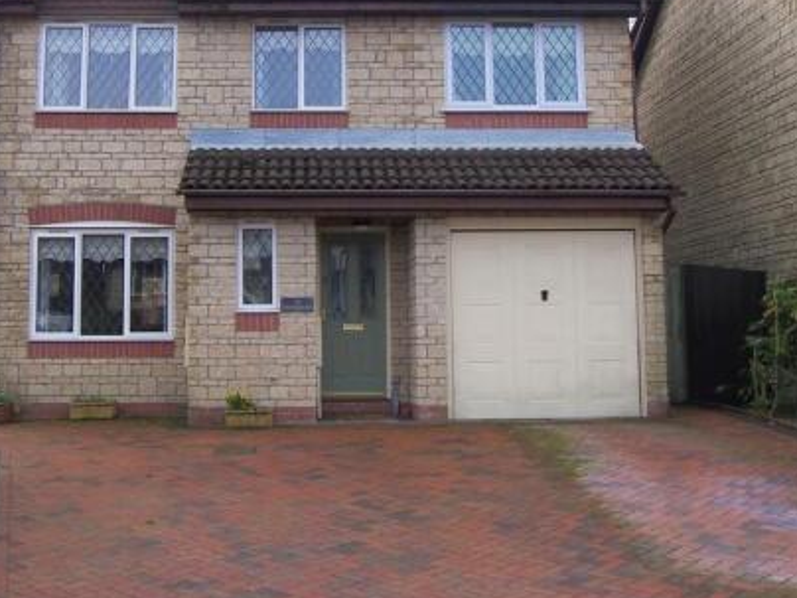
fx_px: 1197
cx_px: 311
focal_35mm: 52
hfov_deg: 36.7
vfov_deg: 27.9
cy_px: 218
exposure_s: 1/320
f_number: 3.2
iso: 50
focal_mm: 7.5
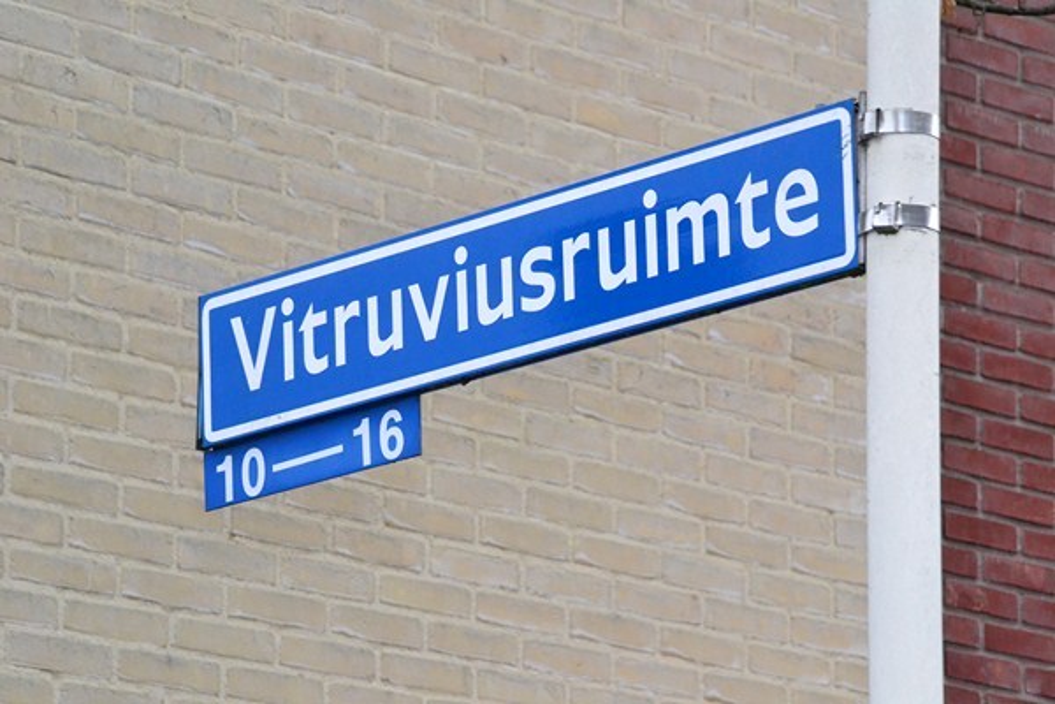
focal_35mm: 225
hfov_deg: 9.1
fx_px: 6593
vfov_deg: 6.1
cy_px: 352
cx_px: 528
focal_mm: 150
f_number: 22
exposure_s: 1/200
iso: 3200
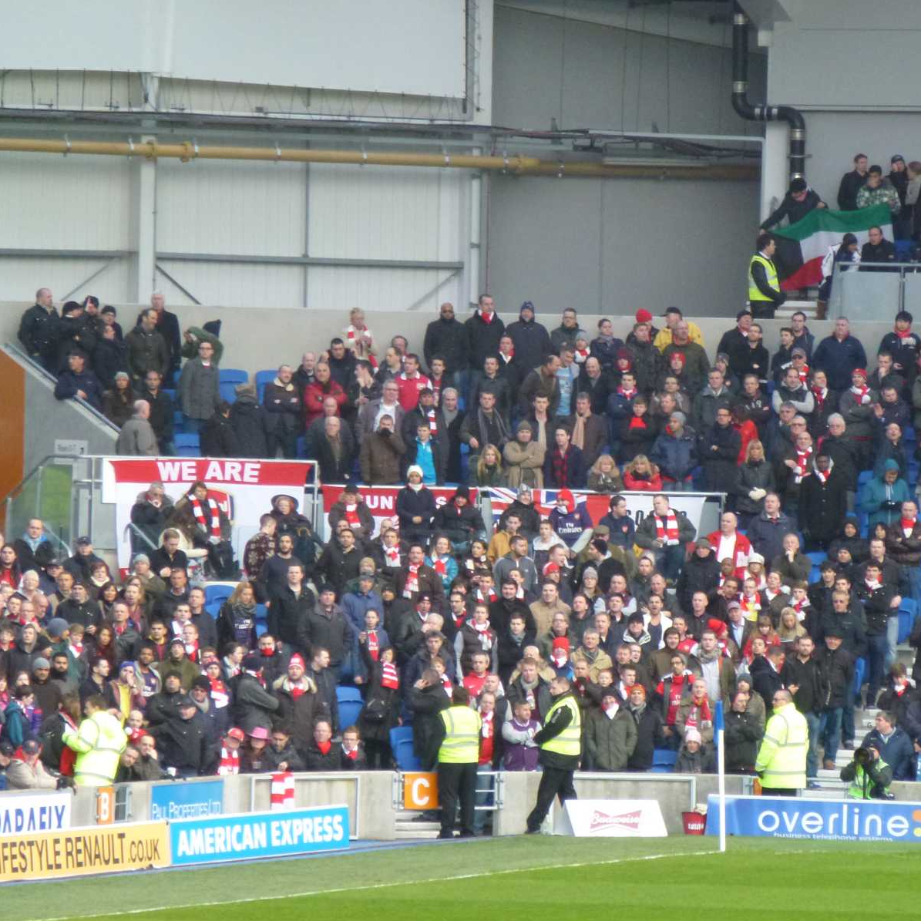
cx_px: 602
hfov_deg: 4.5
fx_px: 11649
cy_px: 461
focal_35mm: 387
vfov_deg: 4.5
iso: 400
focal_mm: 58.6
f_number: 5.8
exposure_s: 1/80
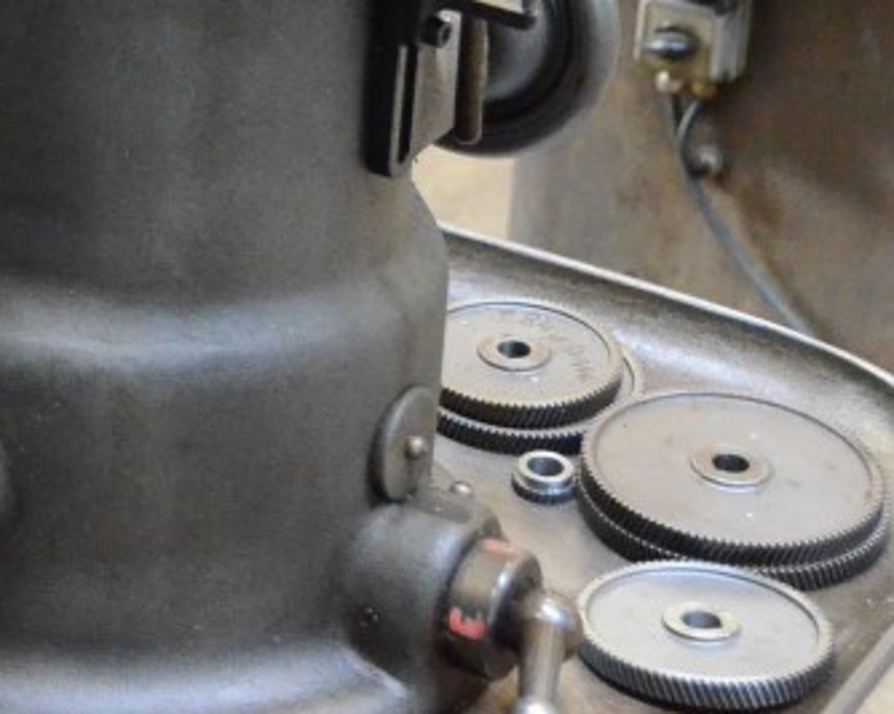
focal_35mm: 119
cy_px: -235
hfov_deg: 15.2
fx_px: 3148
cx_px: -360
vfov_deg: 12.5
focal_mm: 26
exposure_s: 1/125
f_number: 4.5
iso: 6400
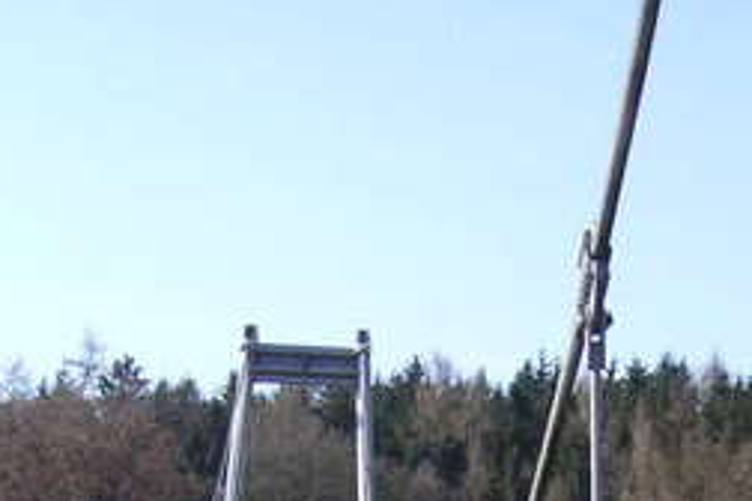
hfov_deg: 16.8
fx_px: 2548
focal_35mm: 122
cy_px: 889
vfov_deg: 10.6
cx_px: 466
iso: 50
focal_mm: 6.1
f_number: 2.8
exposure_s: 1/750
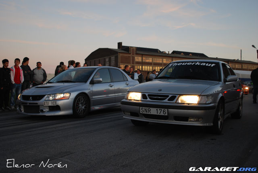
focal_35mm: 36
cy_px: 86
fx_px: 258
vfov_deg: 37.0
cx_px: 129
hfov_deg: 53.1
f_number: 4.2
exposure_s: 1/60
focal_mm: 24
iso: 200
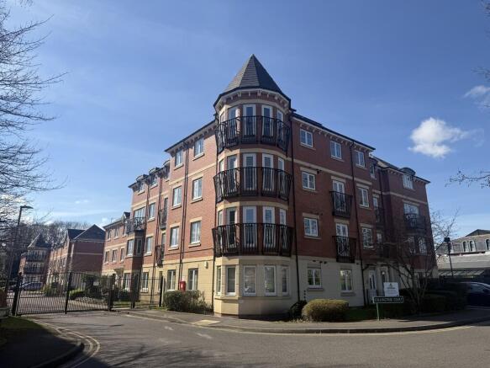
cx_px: 245
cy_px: 184
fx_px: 340
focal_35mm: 24
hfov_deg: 71.6
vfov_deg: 56.8
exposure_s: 1/4405
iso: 80
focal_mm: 6.76
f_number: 1.78
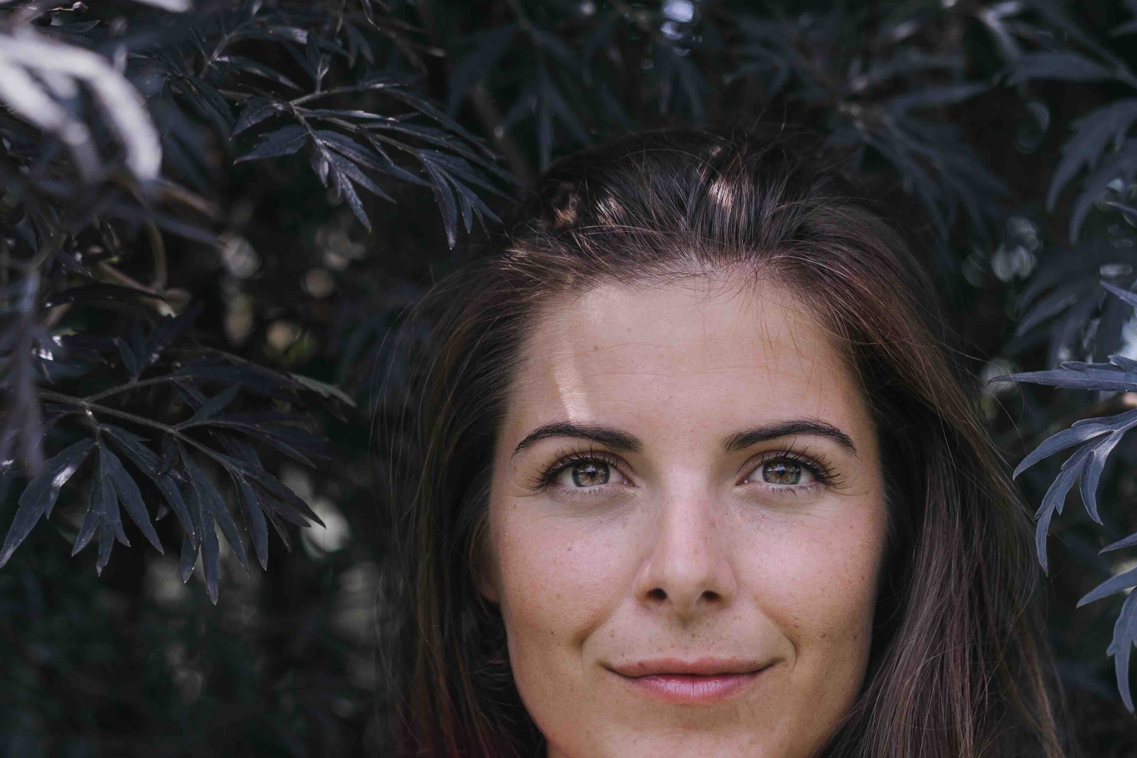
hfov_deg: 21.4
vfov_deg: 14.3
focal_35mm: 95
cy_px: 574
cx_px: 705
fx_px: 3000
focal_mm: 51
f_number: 2.8
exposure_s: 1/100
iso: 100
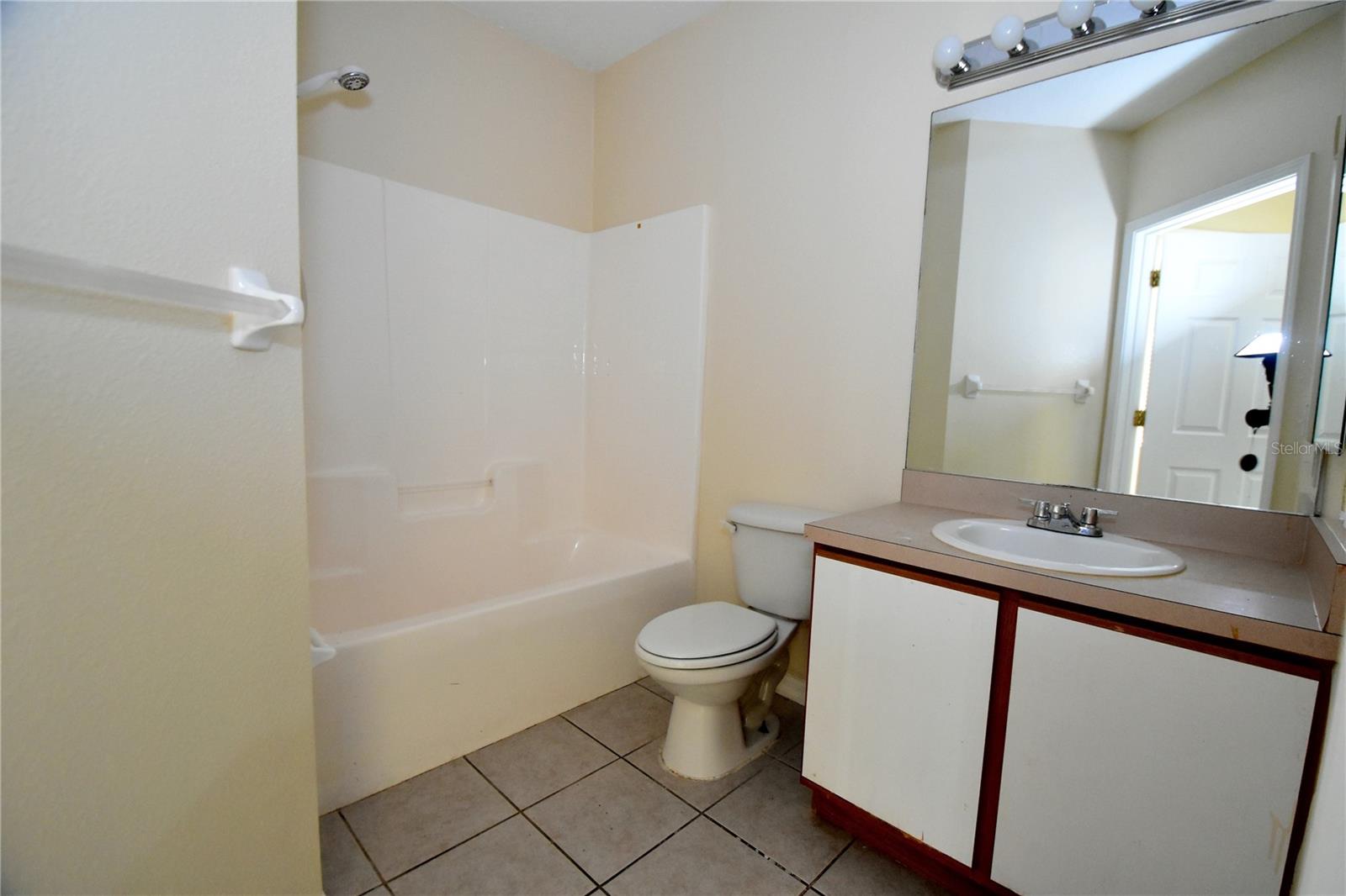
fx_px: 561
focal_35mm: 15
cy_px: 448
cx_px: 673
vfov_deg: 77.3
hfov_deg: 100.4
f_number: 3.5
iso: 3200
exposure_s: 1/40
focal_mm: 10
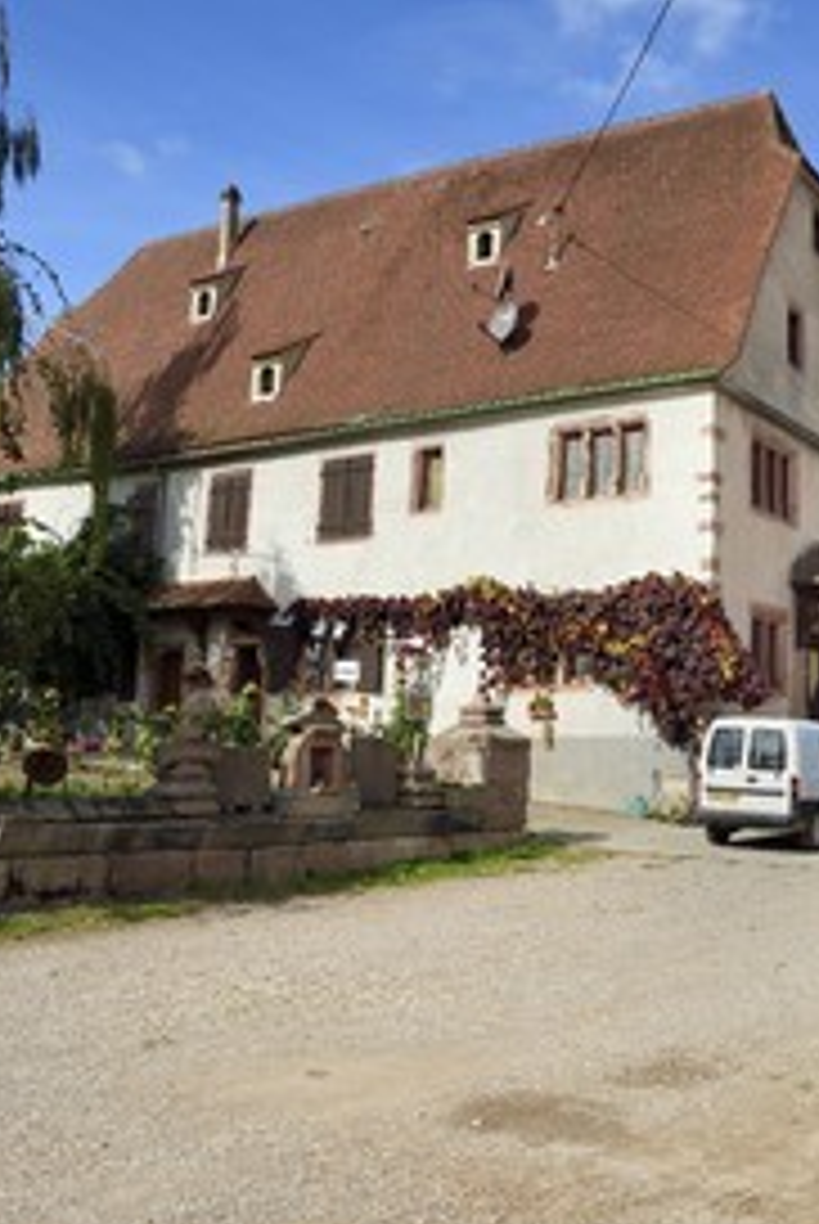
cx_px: 801
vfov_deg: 51.8
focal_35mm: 37
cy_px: 626
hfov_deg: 33.3
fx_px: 1259
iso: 200
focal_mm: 24
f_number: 11
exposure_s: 1/250
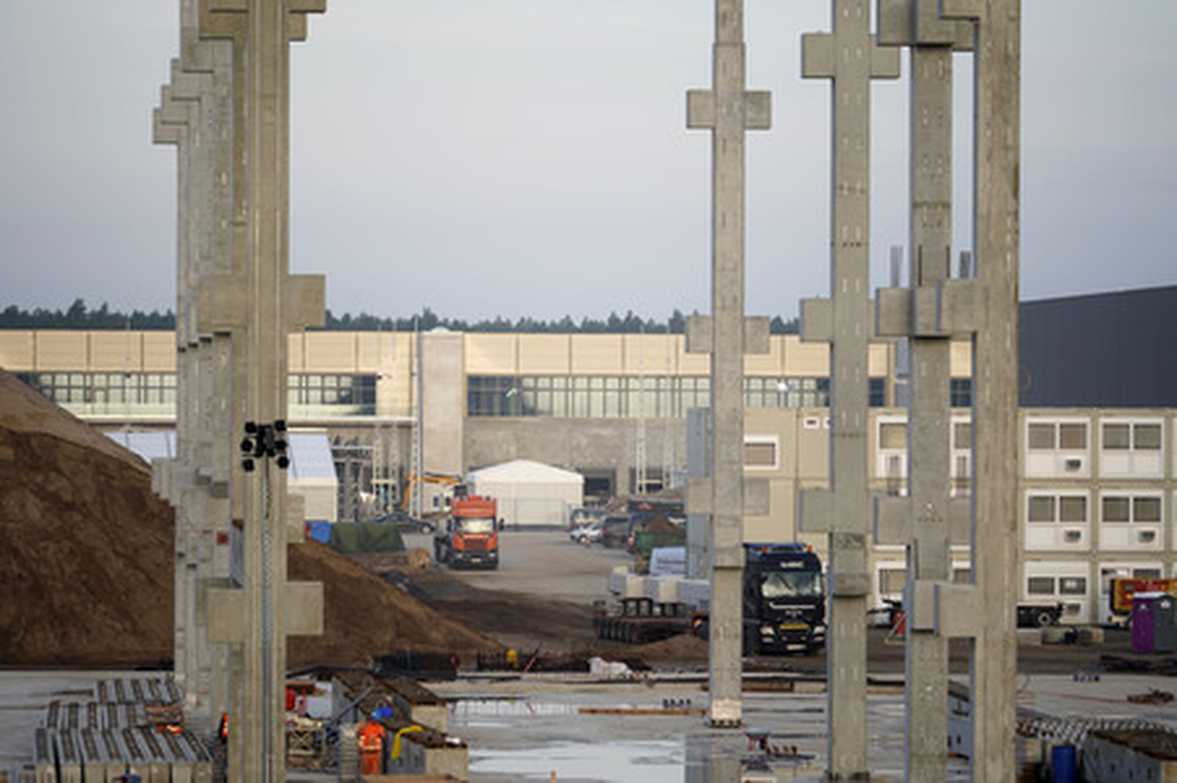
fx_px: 6534
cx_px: 588
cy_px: 392
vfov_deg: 6.9
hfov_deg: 10.3
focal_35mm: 200
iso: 250
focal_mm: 200
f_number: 5.6
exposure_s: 1/250
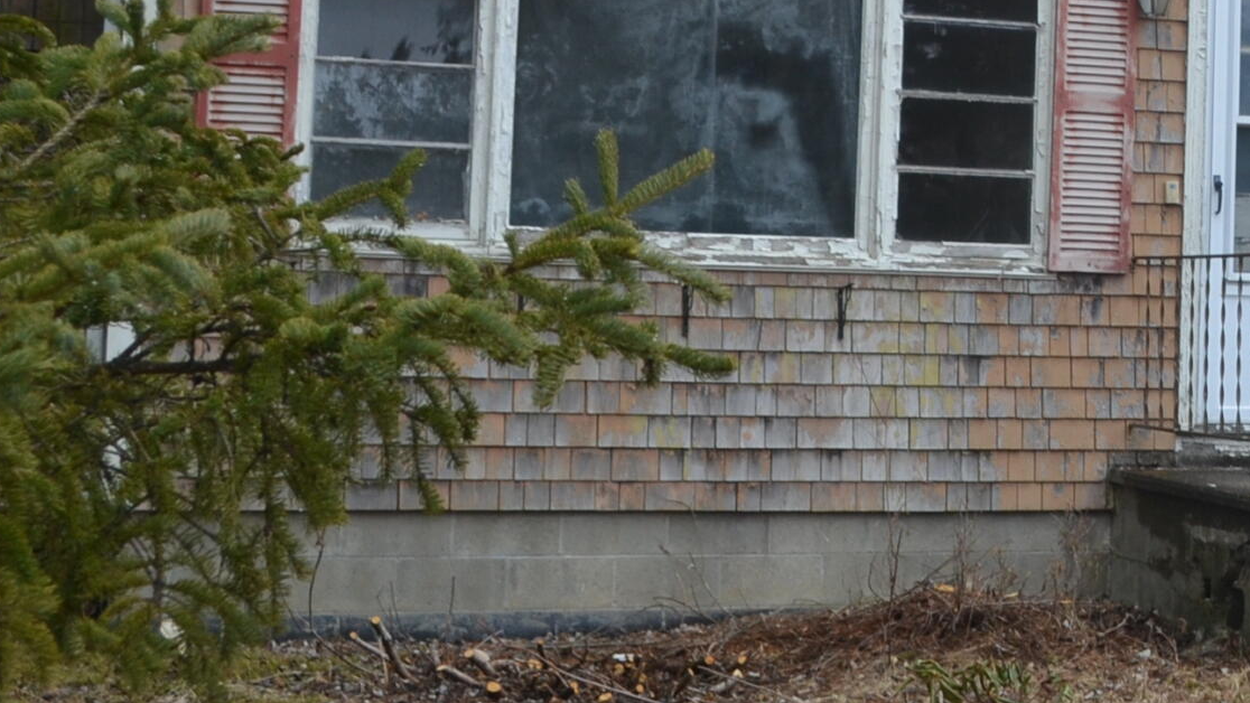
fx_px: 2519
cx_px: 1252
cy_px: 50
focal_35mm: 76
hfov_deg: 26.4
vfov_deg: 15.7
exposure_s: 1/125
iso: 220
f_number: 5.6
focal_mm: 18
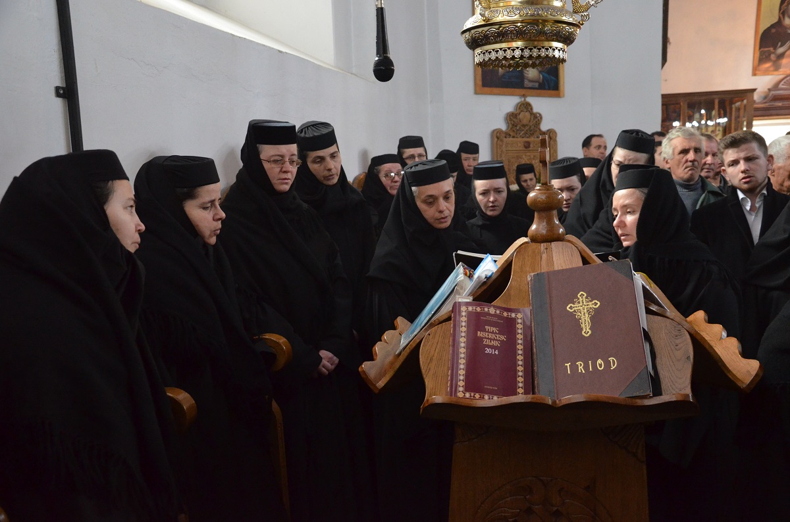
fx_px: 722
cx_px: 395
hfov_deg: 57.3
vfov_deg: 39.8
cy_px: 261
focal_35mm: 33
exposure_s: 1/60
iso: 3200
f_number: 4
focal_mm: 22
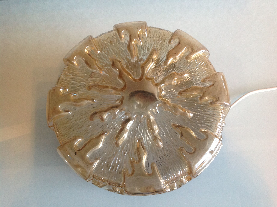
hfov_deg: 52.7
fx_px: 280
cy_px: 104
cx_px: 138
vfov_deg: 40.6
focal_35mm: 35
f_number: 2.4
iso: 200
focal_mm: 4.28
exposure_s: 1/15
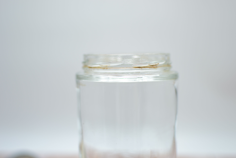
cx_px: 118
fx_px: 344
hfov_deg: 37.9
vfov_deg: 25.8
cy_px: 79
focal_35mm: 52
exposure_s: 1/400
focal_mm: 35
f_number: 1.8
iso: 100
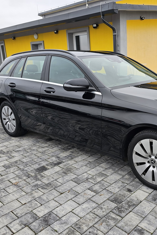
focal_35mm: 32
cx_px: 127
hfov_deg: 39.4
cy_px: 118
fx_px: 209
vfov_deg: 58.7
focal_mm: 6.3
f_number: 1.7
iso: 20
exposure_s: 1/100
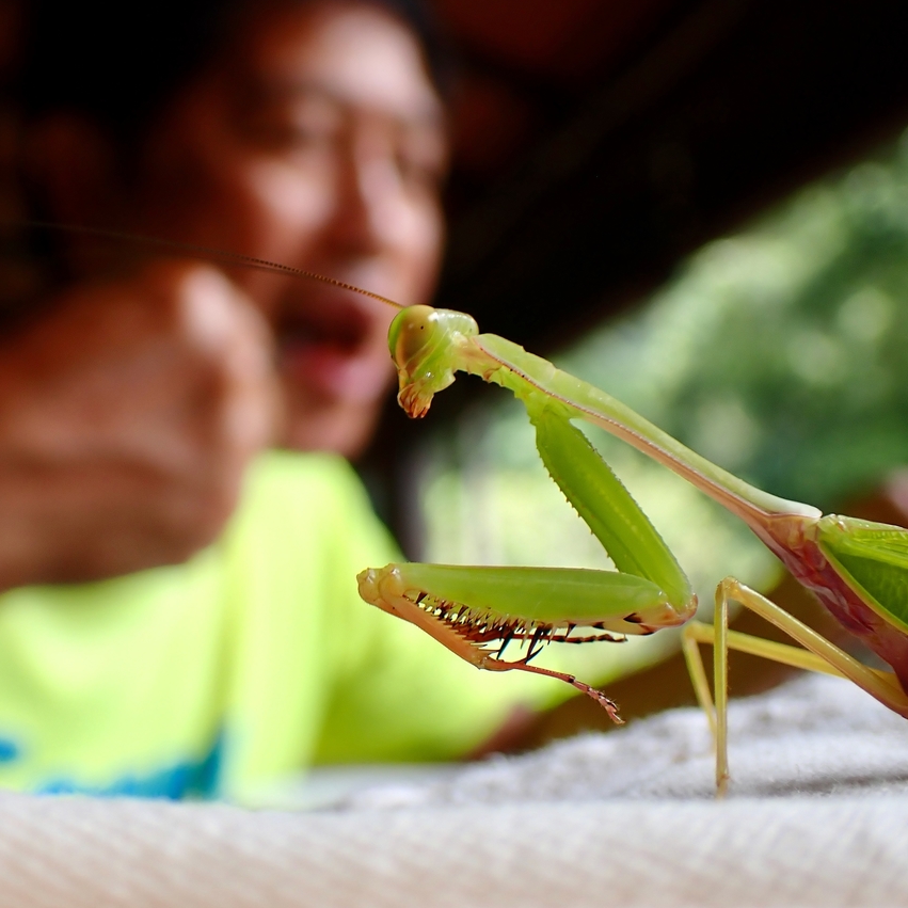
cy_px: 453
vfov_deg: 37.6
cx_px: 307
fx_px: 1335
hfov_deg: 37.2
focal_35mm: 45
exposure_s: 1/40
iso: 100
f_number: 8
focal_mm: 6.83
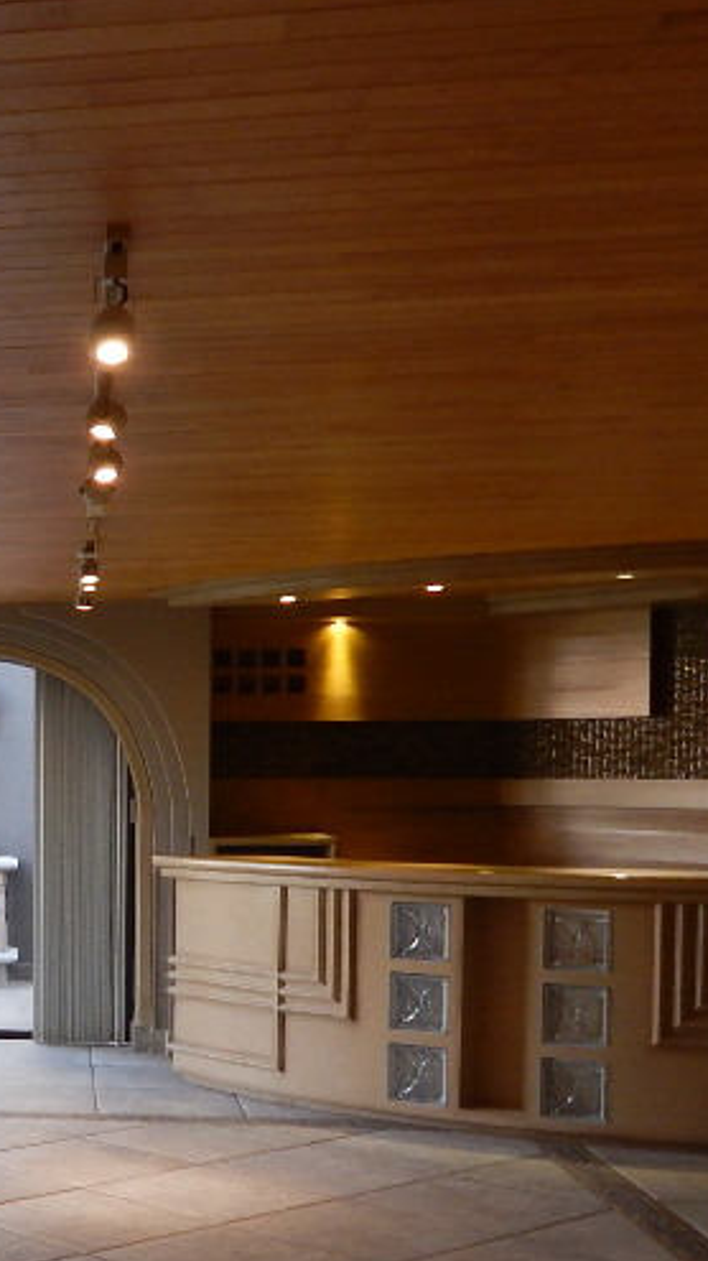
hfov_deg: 20.0
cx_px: -267
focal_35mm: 54
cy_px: 843
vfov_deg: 38.1
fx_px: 1804
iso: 200
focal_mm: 4
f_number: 3
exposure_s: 1/30
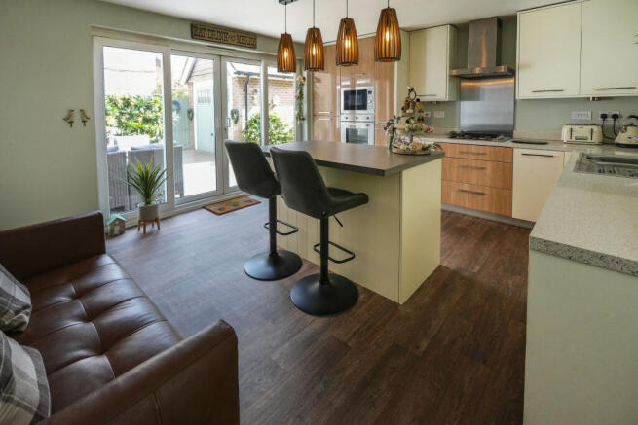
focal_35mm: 15
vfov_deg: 77.4
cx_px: 319
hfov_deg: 100.4
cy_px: 212
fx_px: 266
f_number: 4
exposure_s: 1/160
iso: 400
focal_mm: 10
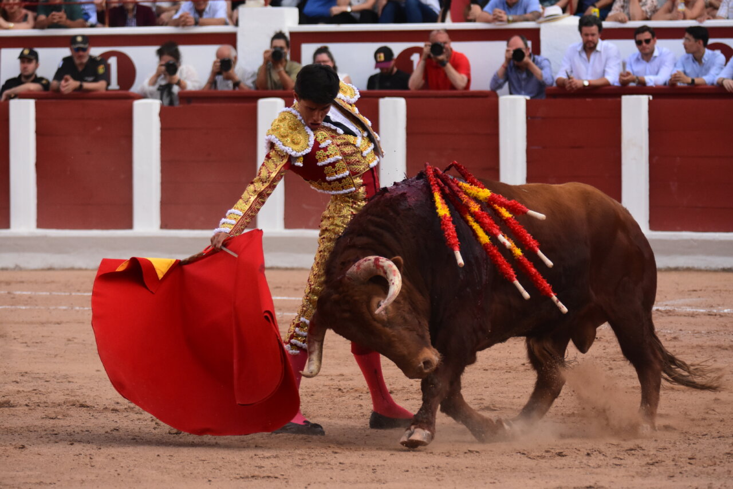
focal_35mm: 248
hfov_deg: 8.3
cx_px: 366
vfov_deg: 5.6
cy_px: 244
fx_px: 5038
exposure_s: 1/2000
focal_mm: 165
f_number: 5.6
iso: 1600
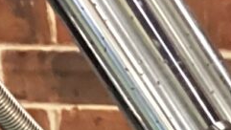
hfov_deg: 7.5
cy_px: 647
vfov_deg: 4.0
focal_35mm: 269
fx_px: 1649
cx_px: 557
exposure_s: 1/30
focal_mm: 3.3
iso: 320
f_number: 2.4
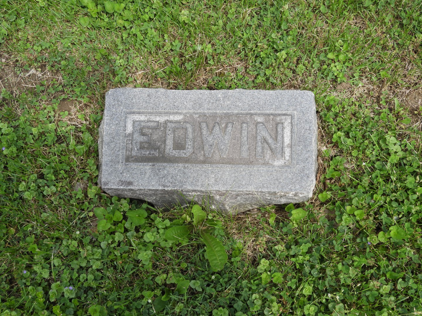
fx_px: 488
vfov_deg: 36.0
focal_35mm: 40
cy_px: 158
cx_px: 211
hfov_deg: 46.8
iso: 100
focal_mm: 7.2
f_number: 3.8
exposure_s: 1/400
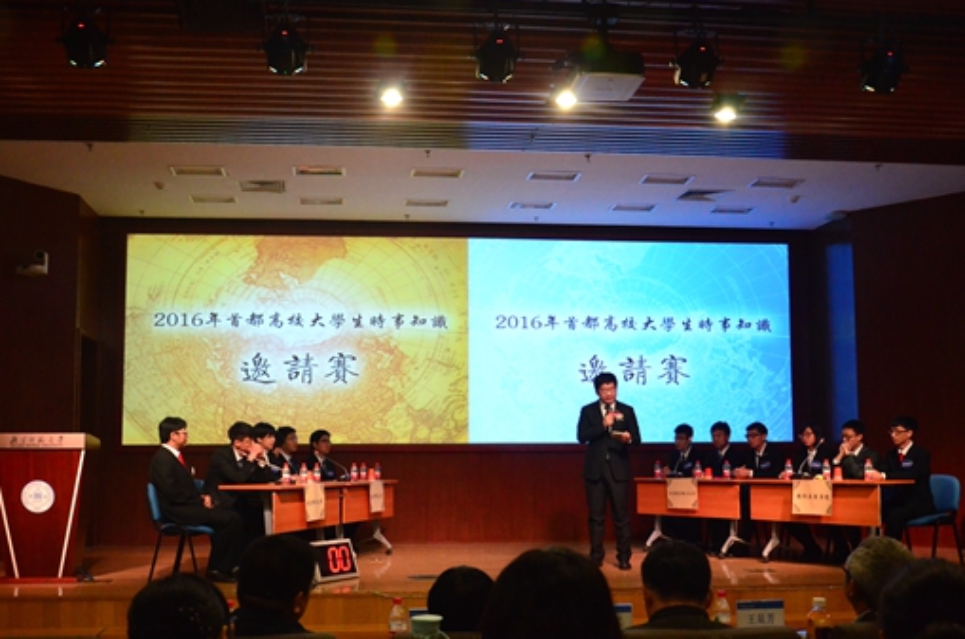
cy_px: 370
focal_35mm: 40
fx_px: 1060
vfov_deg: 33.5
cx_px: 436
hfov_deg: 48.9
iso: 3200
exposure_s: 1/100
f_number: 3.8
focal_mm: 21
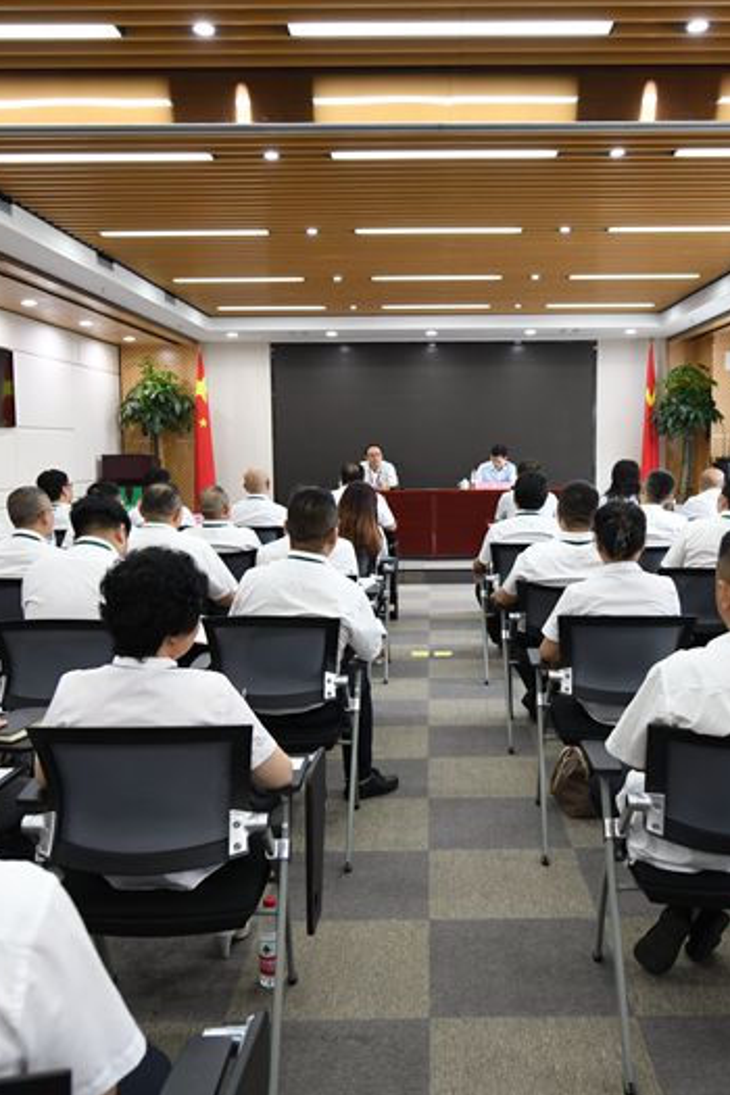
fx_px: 973
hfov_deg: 41.0
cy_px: 550
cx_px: 421
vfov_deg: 58.7
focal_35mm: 32
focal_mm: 21
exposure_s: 1/60
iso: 1000
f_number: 4.5
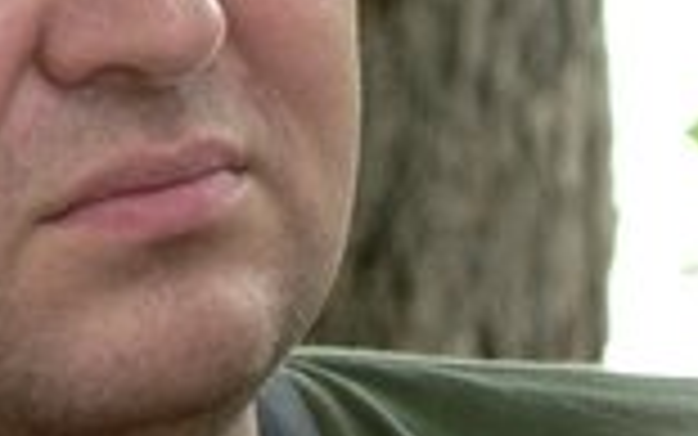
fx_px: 13568
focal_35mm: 713
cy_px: 9
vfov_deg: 1.8
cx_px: -77
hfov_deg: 2.9
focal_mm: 43.3
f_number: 3.3
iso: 80
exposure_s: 1/100
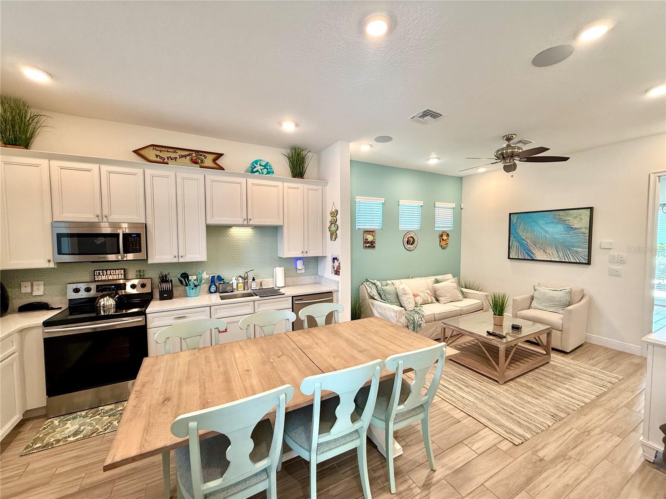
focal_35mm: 14
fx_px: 269
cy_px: 250
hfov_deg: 102.1
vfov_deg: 85.7
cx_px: 333
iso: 125
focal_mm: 2.22
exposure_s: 1/120
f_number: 2.2
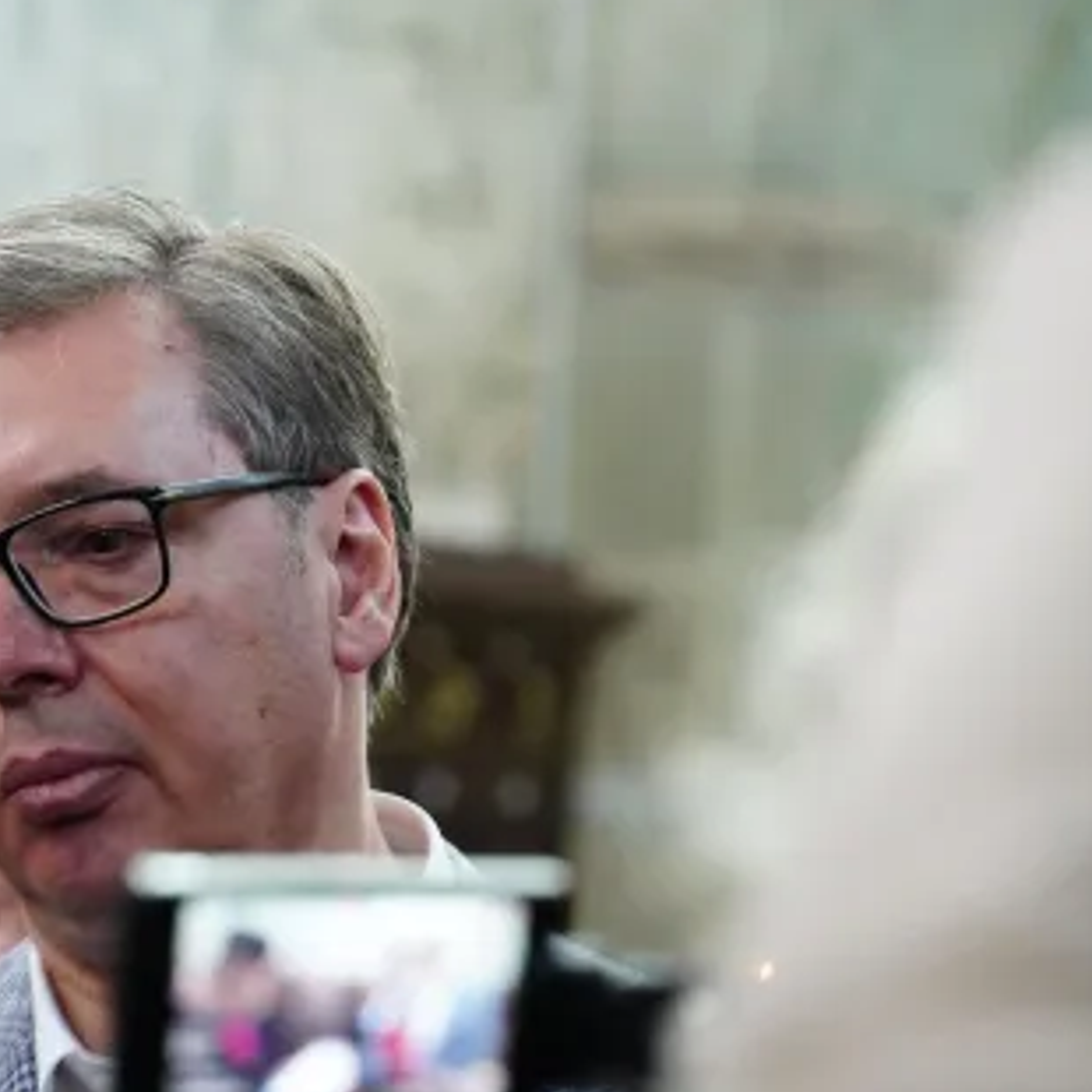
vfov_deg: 5.9
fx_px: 10556
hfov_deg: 5.9
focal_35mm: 296
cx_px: 476
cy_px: 574
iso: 4000
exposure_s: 1/50
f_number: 5.6
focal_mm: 131
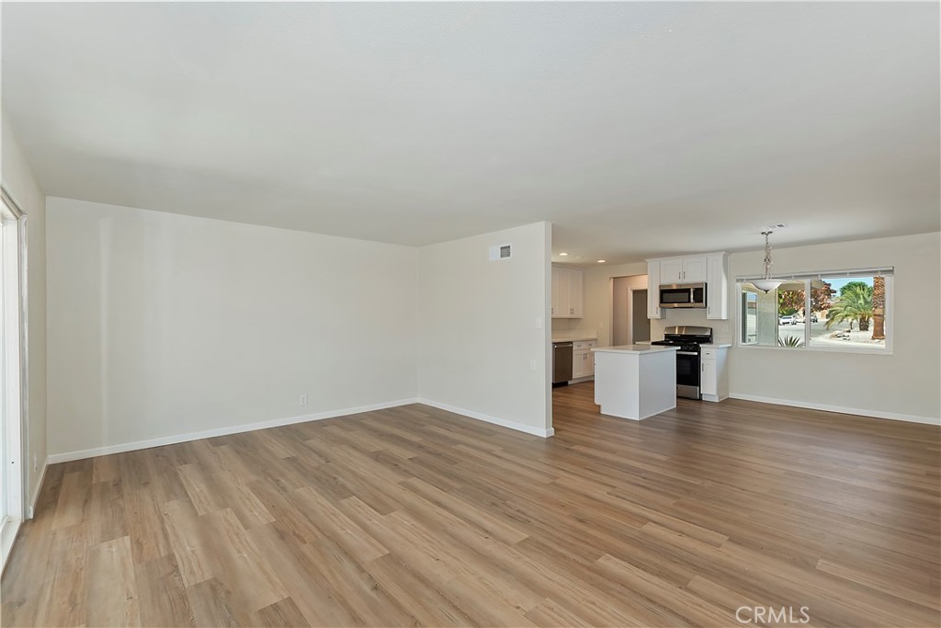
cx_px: 470
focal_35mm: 15
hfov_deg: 100.4
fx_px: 392
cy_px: 314
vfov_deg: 77.3
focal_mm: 10
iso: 180
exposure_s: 1/30
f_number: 8
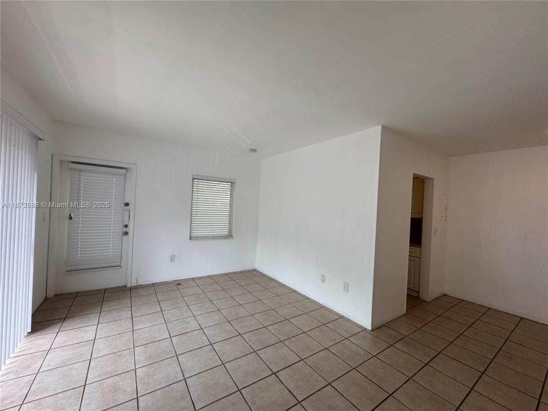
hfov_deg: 102.1
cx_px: 274
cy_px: 206
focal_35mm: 14
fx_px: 222
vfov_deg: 85.7
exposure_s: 1/128
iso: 40
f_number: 2.2
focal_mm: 2.22
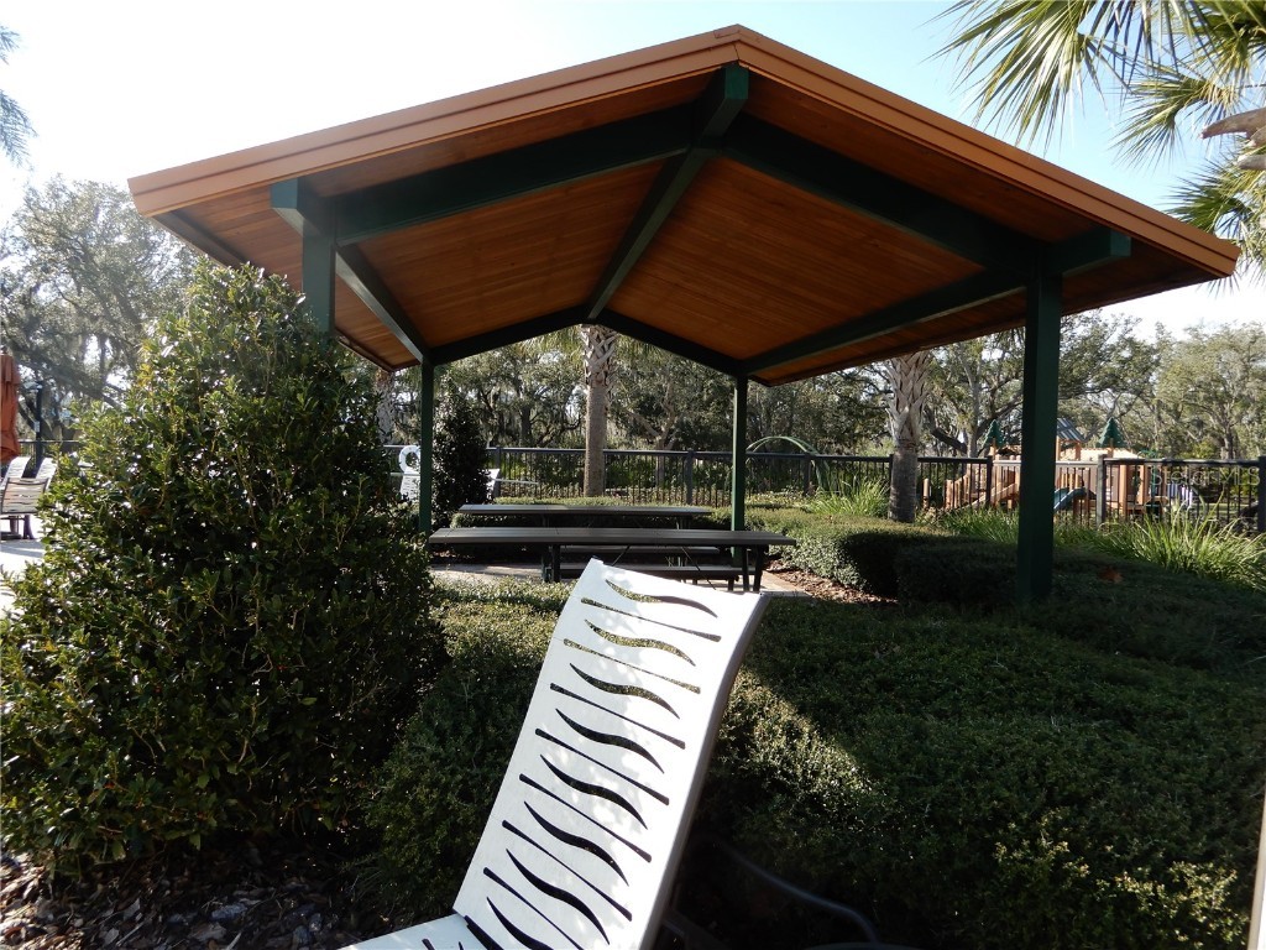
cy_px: 475
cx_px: 633
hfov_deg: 71.6
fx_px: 878
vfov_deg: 56.8
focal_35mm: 24
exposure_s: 1/320
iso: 80
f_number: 3.4
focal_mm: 4.3
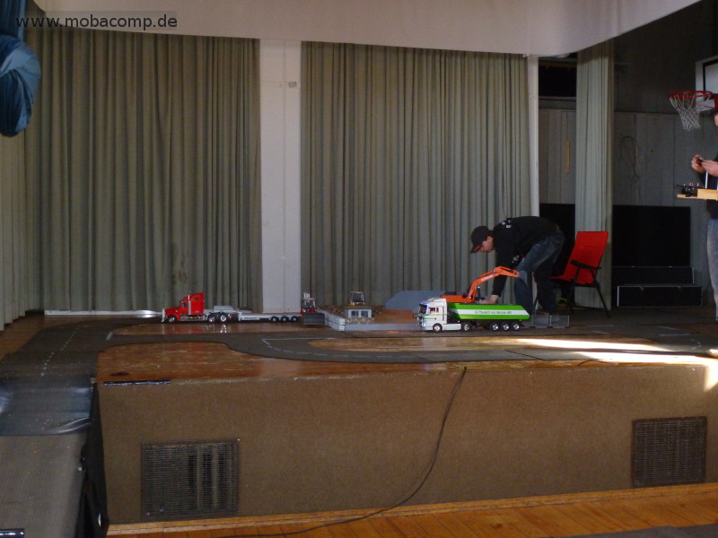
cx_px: 359
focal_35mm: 45
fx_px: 933
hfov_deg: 42.1
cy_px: 269
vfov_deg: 32.2
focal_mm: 8
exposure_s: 1/60
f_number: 4
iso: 800
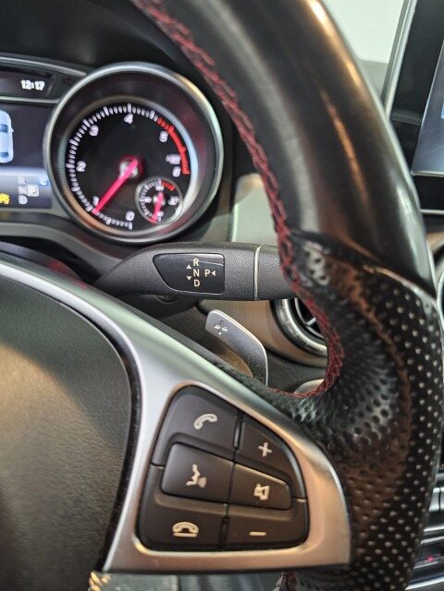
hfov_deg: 58.9
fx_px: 393
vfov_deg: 73.9
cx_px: 222
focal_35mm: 23
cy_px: 296
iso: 500
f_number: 1.7
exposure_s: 1/38
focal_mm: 6.3
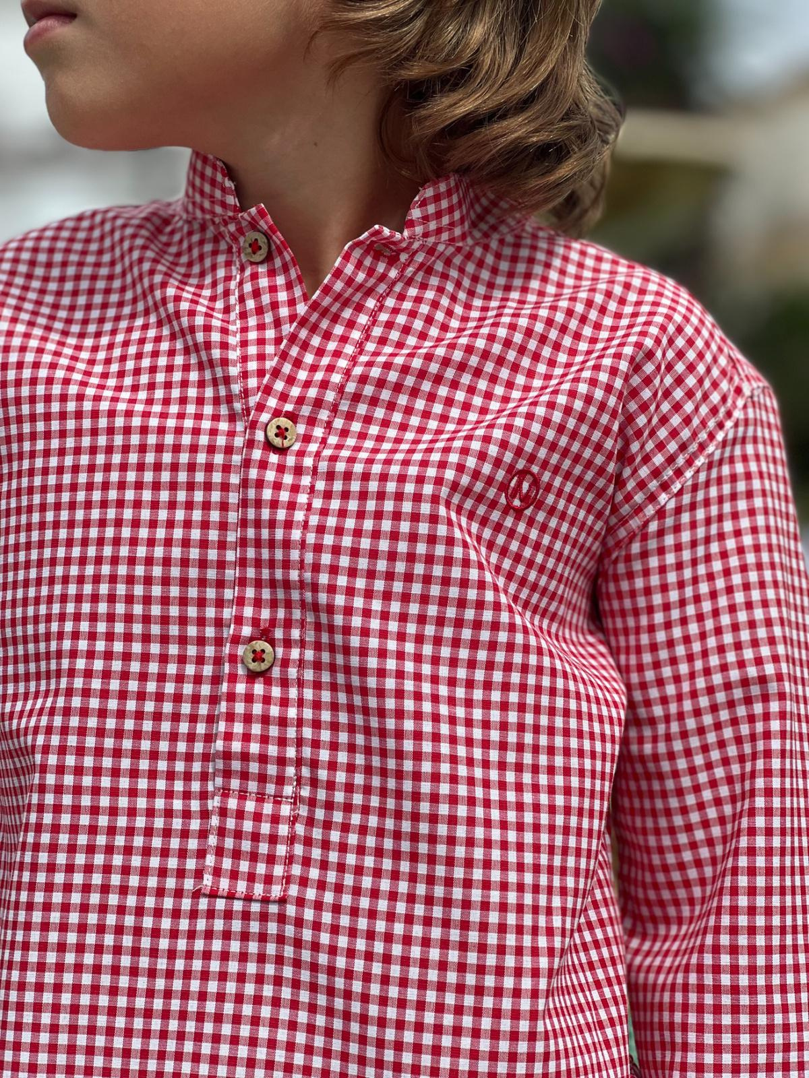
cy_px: 539
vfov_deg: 25.3
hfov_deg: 19.1
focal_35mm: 77
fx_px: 2399
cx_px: 404
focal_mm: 9
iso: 32
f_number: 2.8
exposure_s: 1/717
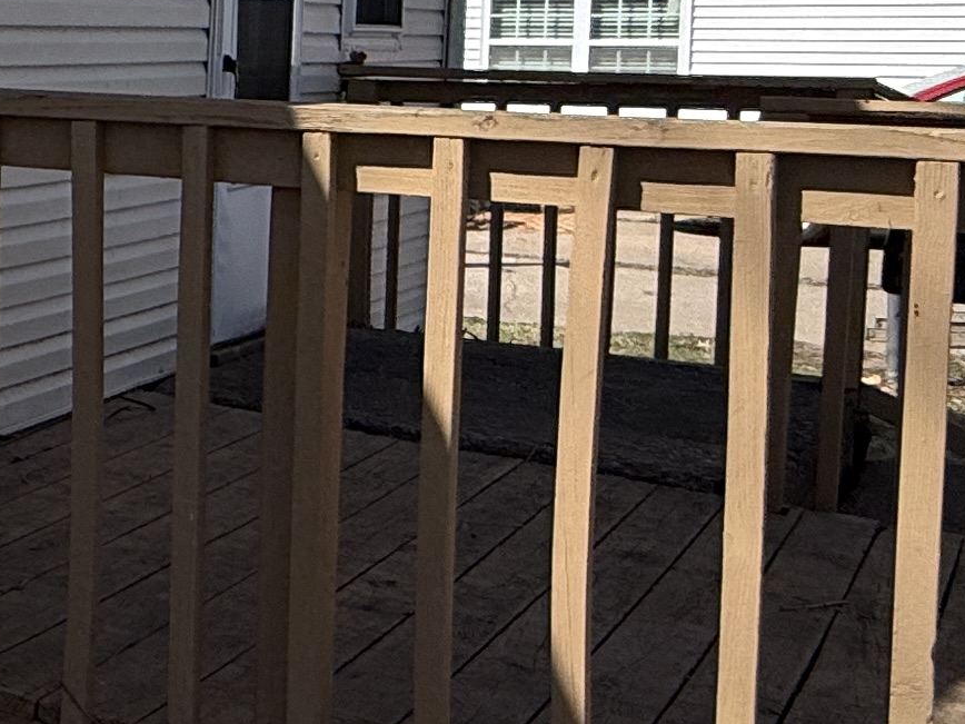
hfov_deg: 19.5
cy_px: 120
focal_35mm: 65
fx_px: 1812
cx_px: -889
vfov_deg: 22.2
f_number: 2.2
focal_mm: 2.22
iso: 50
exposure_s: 1/3289
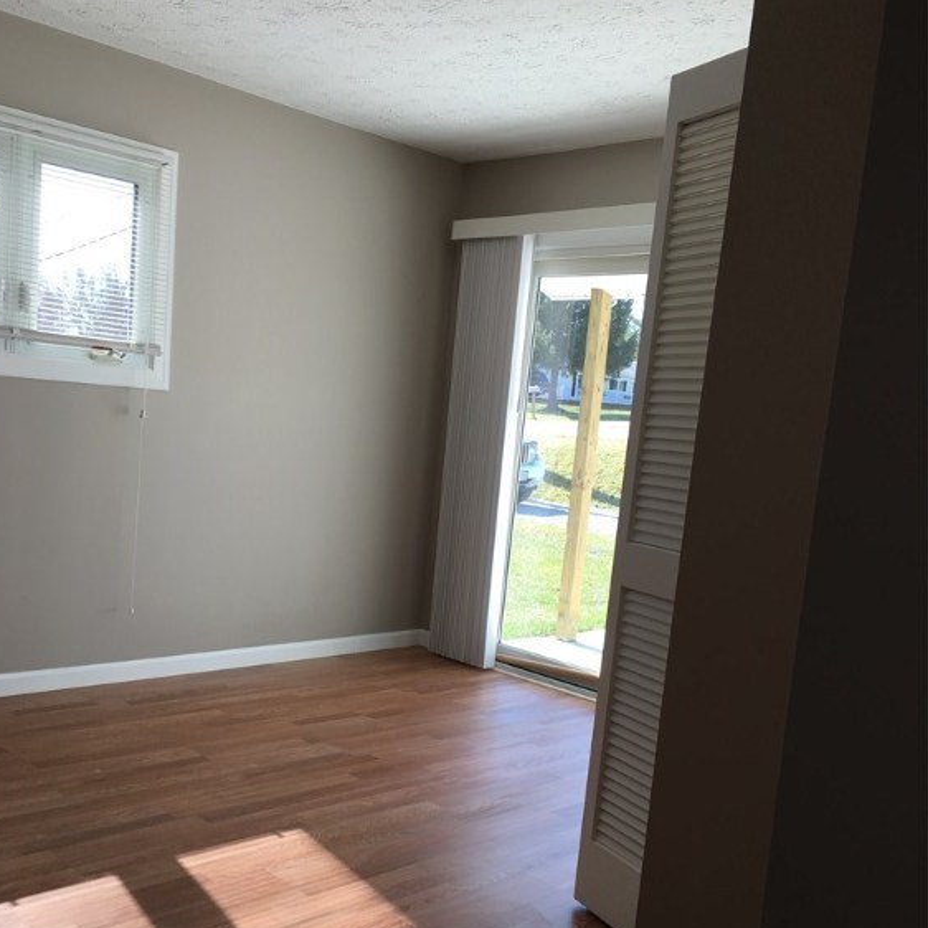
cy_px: 566
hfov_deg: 47.2
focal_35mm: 35
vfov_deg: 46.9
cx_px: 454
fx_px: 1062
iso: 25
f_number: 2.2
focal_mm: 4.15
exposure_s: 1/175
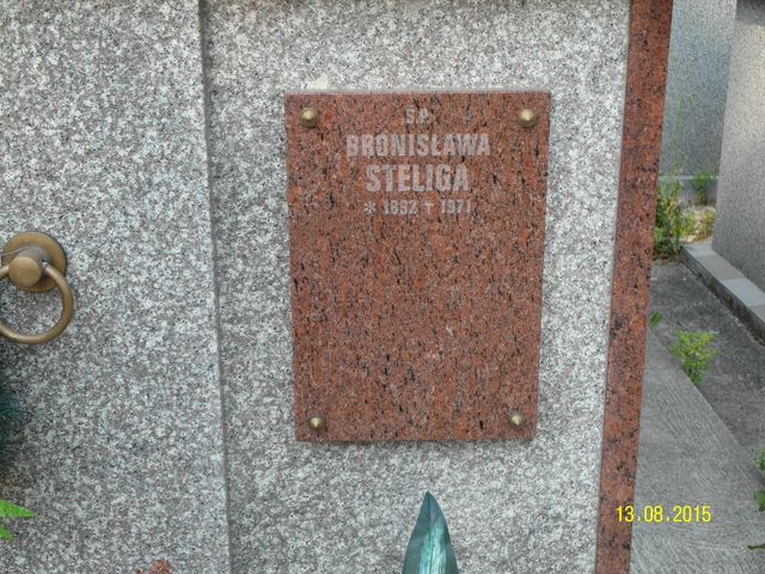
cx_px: 382
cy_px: 287
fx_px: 1083
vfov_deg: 29.7
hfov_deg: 38.9
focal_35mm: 49
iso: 80
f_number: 4
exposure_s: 1/125
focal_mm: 10.6
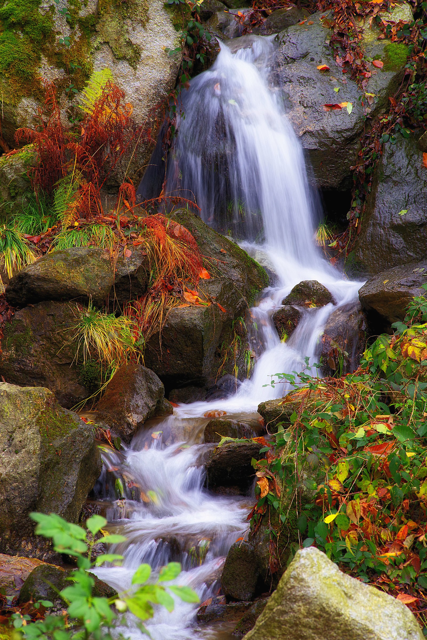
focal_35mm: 120
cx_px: 214
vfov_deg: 17.1
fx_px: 2133
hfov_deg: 11.4
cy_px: 320
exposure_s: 1/6
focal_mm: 120
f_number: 13
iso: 280
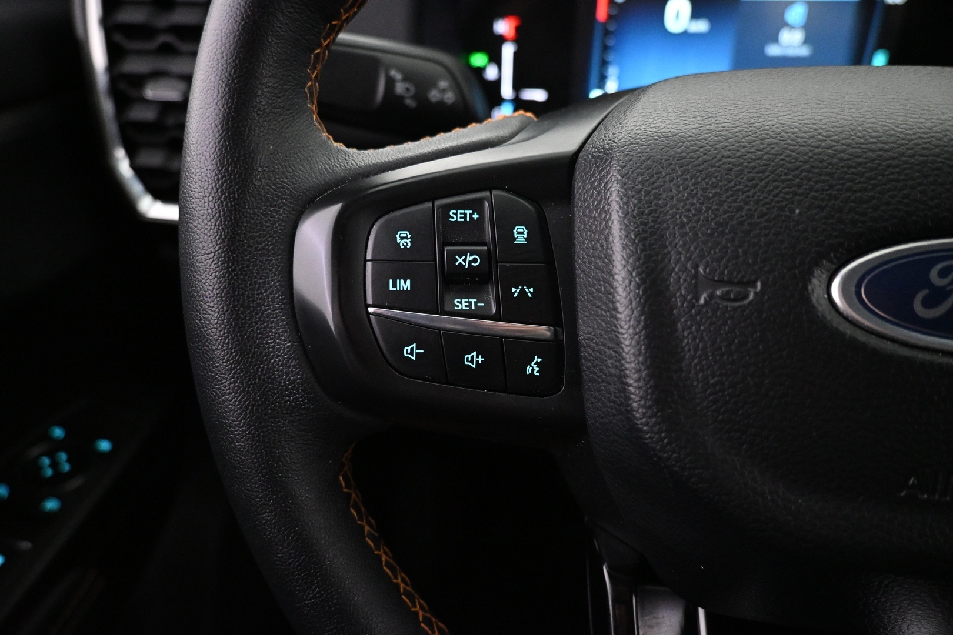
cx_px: 476
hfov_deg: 73.7
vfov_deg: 53.1
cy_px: 318
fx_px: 635
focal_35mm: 24
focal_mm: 16
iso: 4000
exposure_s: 1/50
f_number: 3.5
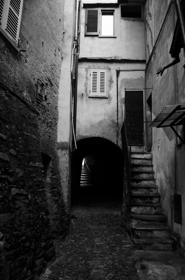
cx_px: 92
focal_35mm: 27
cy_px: 140
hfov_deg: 47.7
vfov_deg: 67.5
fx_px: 209
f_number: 3.5
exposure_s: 1/125
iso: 400
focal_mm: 18
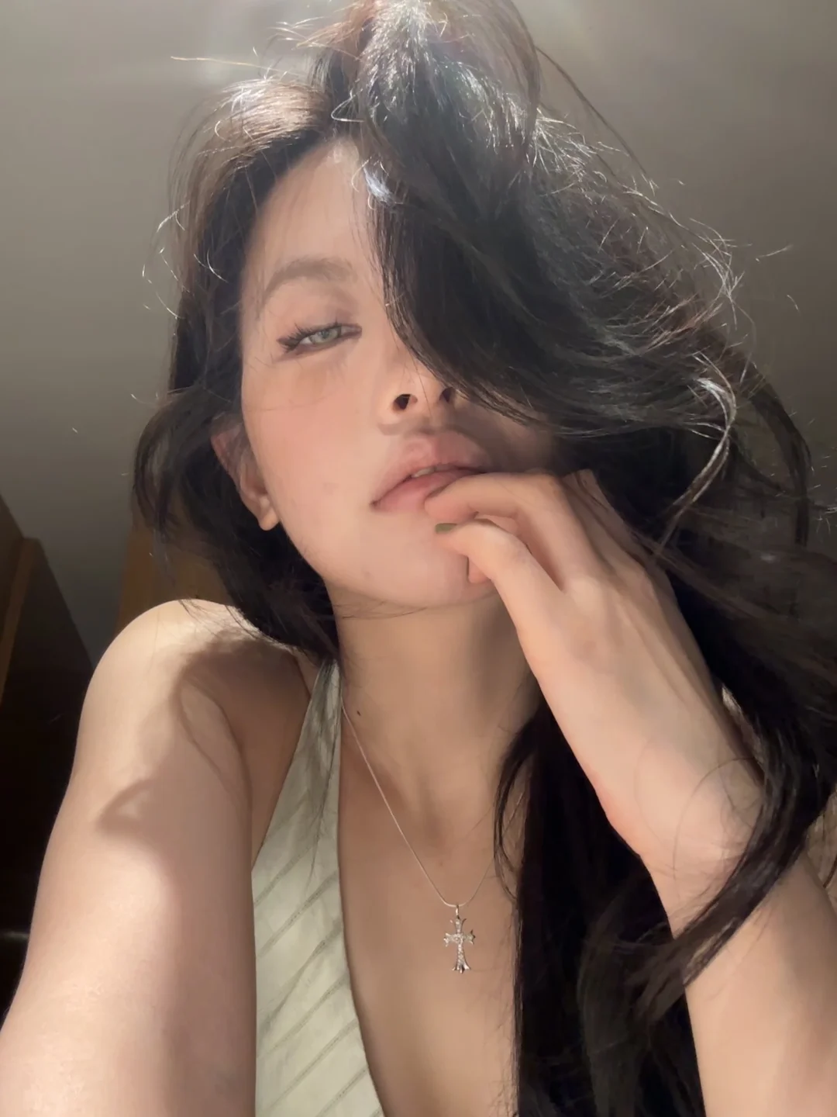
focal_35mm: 30
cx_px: 418
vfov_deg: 60.0
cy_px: 558
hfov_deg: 46.8
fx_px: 967
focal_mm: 2.69
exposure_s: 1/34
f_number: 1.9
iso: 200
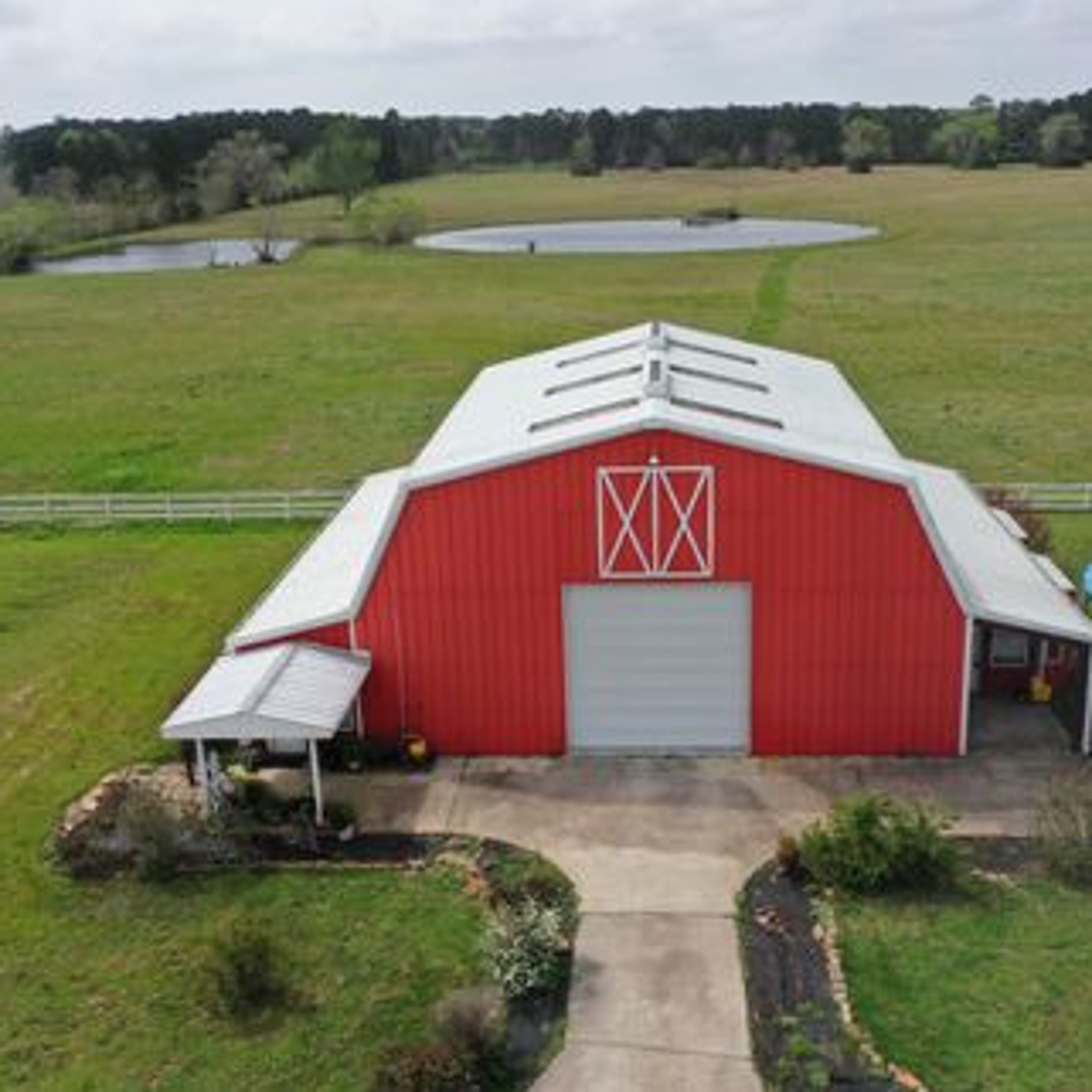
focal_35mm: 37
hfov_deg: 44.9
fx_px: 1321
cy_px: 532
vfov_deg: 44.9
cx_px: 595
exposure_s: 1/160
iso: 100
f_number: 10
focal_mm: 10.26
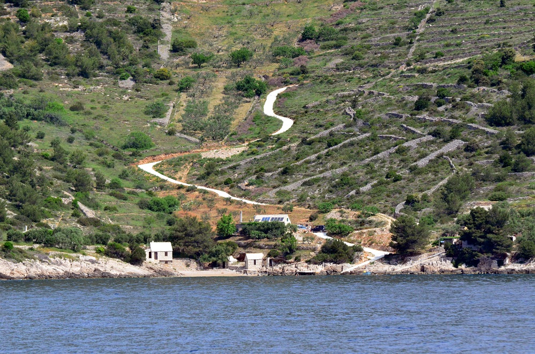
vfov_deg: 5.5
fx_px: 3669
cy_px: 177
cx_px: 268
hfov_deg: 8.3
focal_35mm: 248
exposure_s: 1/8000
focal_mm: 165
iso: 1800
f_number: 6.3
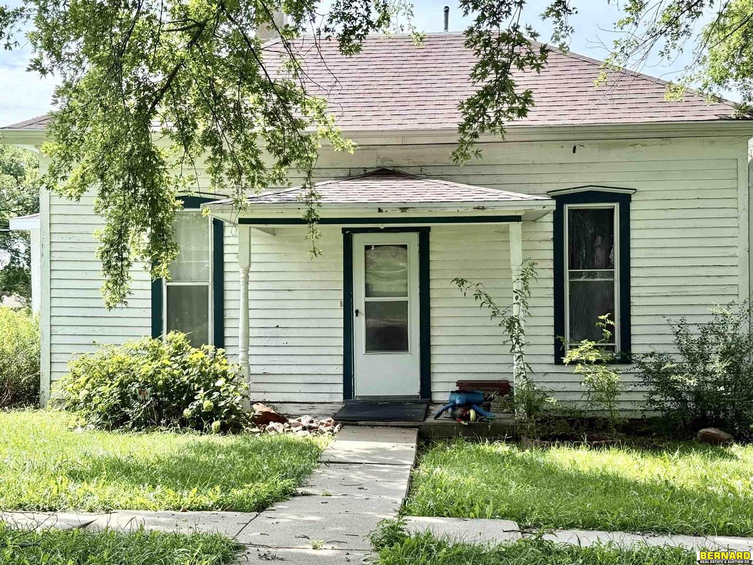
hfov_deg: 39.7
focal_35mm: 48
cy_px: 282
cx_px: 376
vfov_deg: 30.3
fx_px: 1044
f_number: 1.78
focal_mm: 6.76
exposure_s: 1/1642
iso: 100
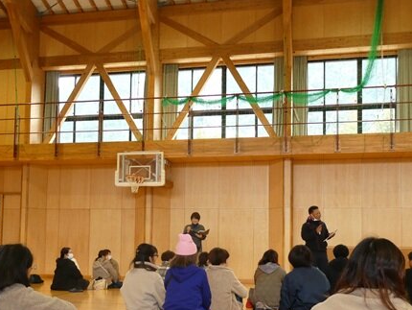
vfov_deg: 30.6
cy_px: 217
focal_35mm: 47
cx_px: 177
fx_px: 560
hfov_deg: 40.3
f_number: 3.4
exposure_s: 1/60
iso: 320
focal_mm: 4.7
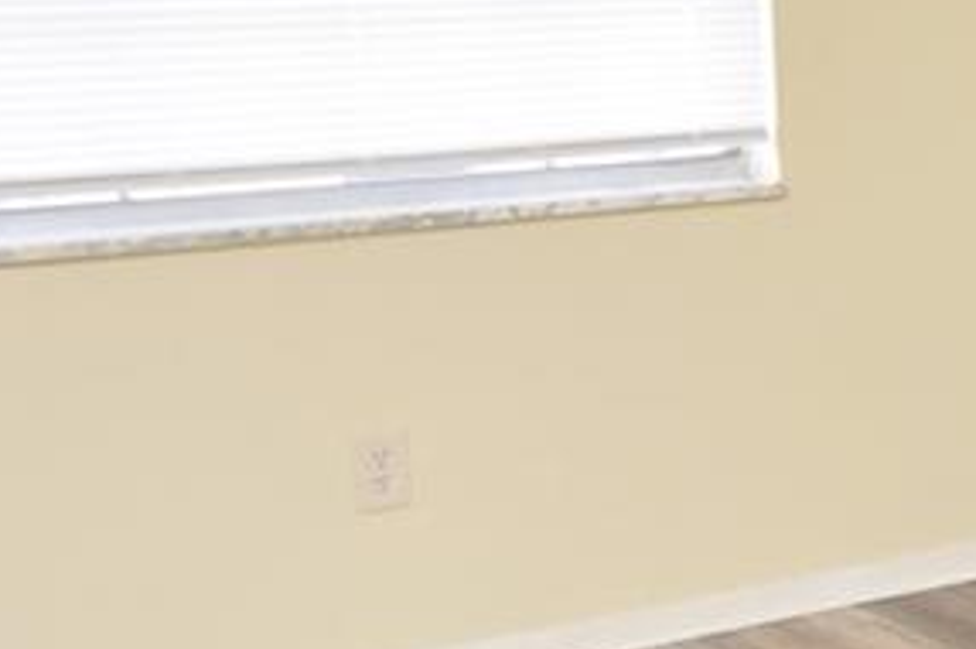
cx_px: 1502
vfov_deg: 16.2
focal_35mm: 84
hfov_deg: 20.4
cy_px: 191
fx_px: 2275
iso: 220
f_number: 4
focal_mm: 10
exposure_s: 1/60
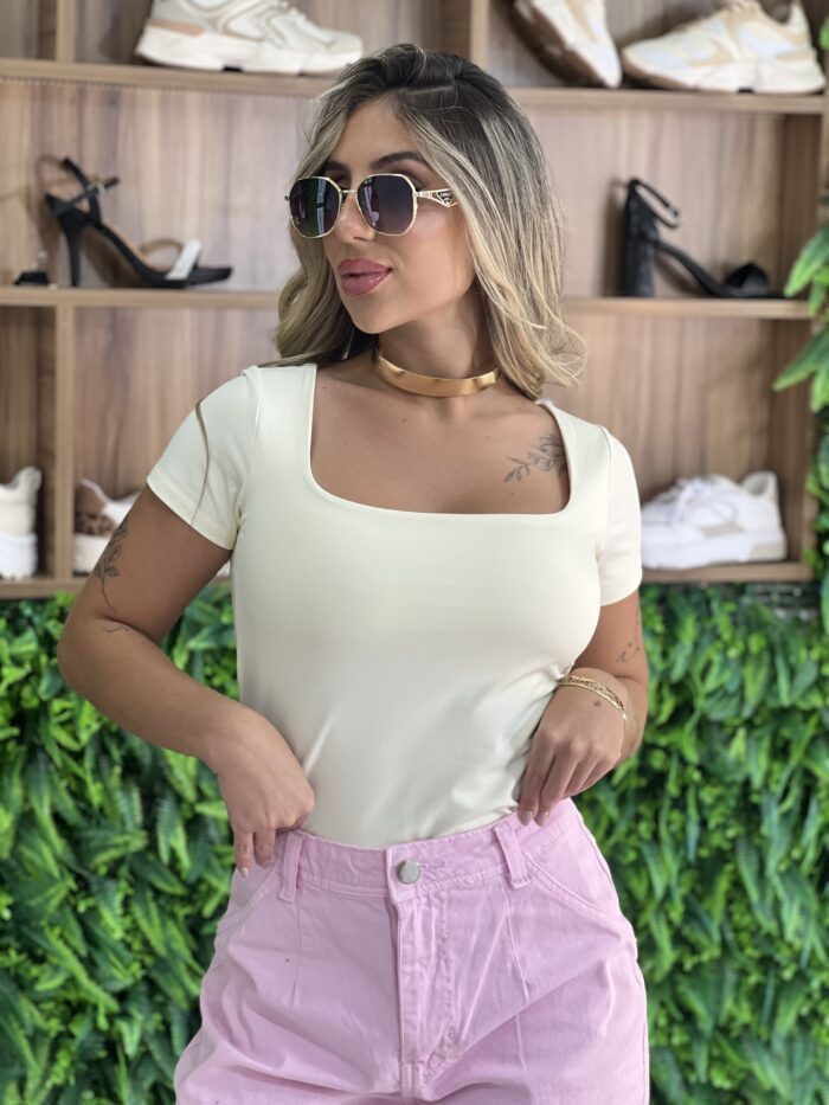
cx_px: 414
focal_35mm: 77
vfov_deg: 25.3
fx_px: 2458
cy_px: 552
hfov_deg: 19.1
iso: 160
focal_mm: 9
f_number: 2.8
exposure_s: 1/120
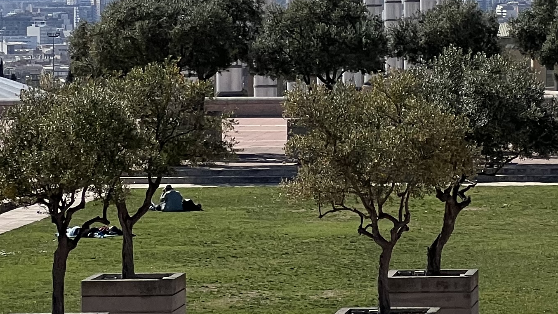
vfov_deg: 4.9
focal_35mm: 250
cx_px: 764
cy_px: 11
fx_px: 3699
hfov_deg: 8.5
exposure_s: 1/1876
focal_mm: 9
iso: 32
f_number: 2.8
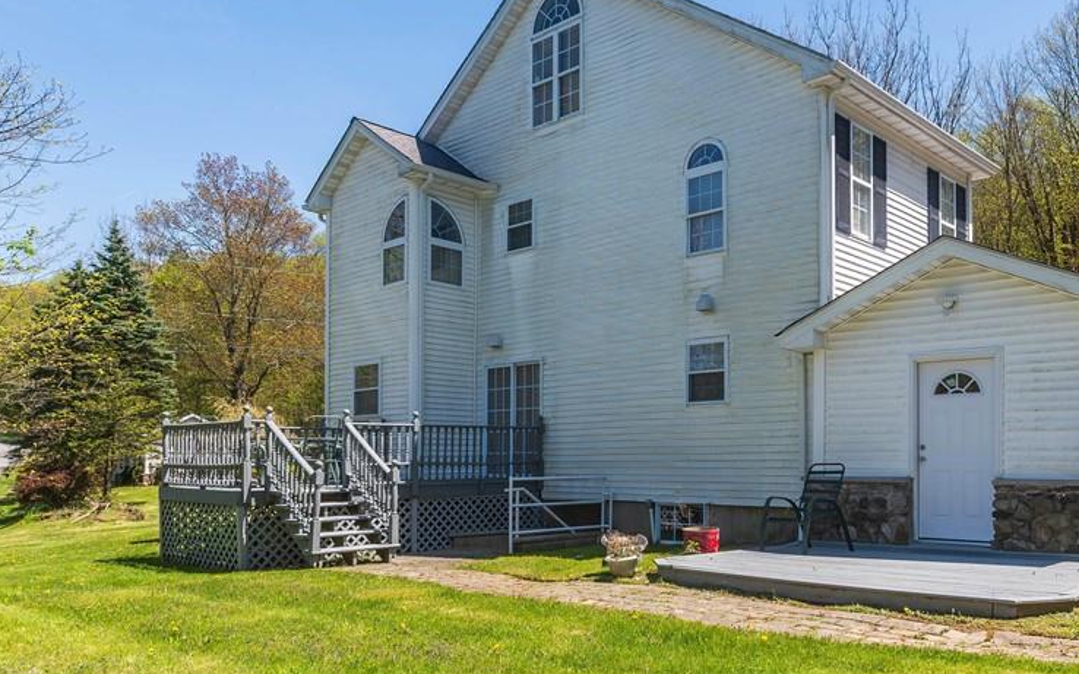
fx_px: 794
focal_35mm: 27
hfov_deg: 67.4
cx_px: 671
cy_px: 284
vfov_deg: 45.8
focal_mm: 12
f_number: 7.1
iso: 100
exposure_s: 1/200
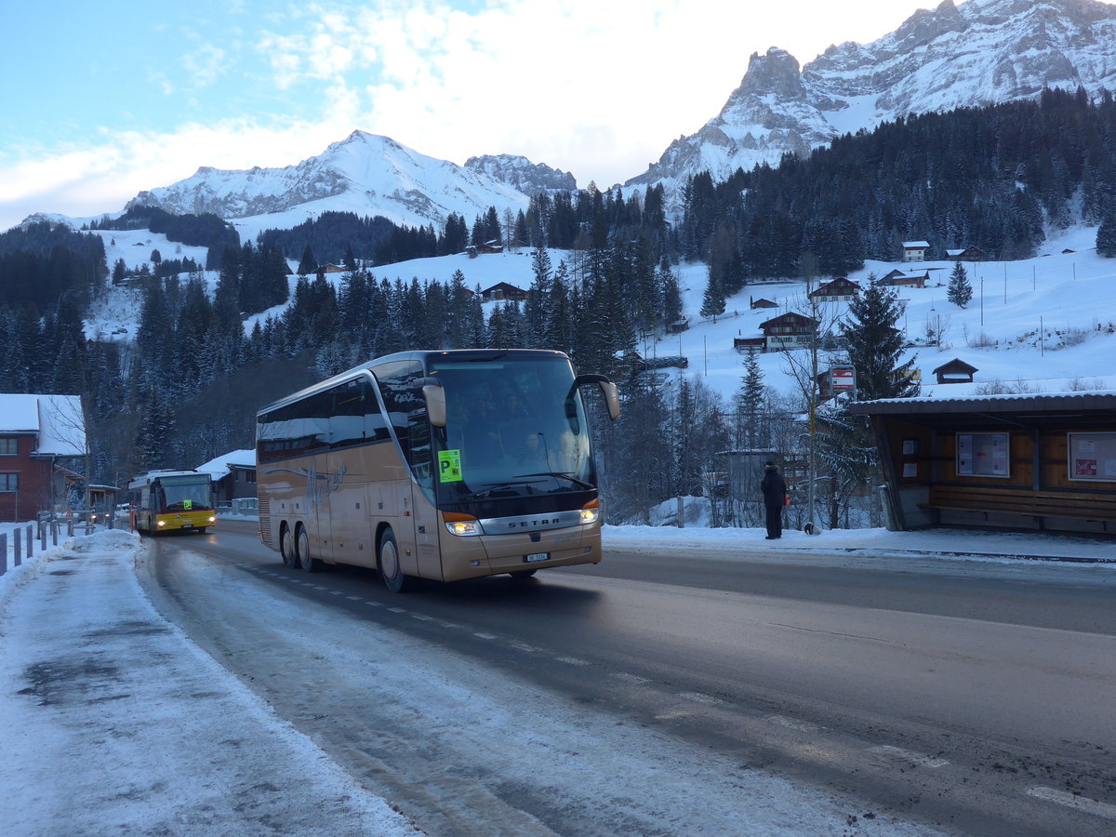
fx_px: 935
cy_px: 418
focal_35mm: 29
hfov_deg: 61.7
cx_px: 558
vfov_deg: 48.2
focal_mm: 6
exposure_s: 1/320
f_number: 2.8
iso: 80
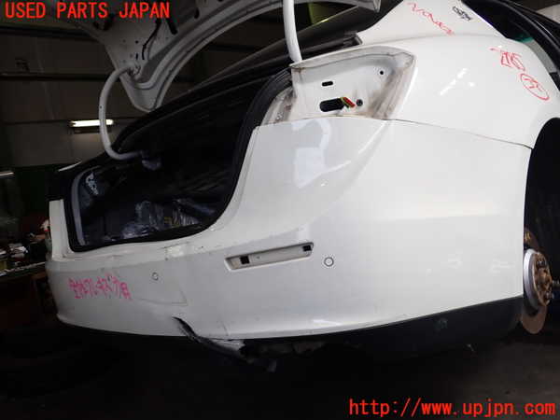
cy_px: 210
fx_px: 485
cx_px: 280
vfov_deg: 46.8
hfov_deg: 60.0
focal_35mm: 30
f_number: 2.3
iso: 100
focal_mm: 5.4
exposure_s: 1/200
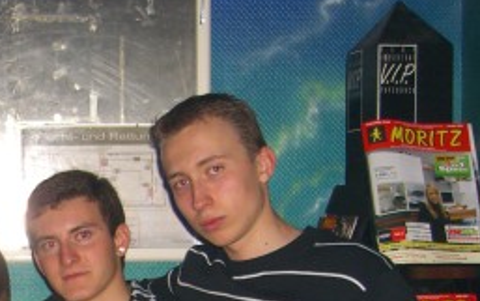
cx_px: -50
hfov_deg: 21.0
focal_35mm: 94
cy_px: 411
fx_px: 1230
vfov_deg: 13.3
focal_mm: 7.9
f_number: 2.8
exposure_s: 1/60
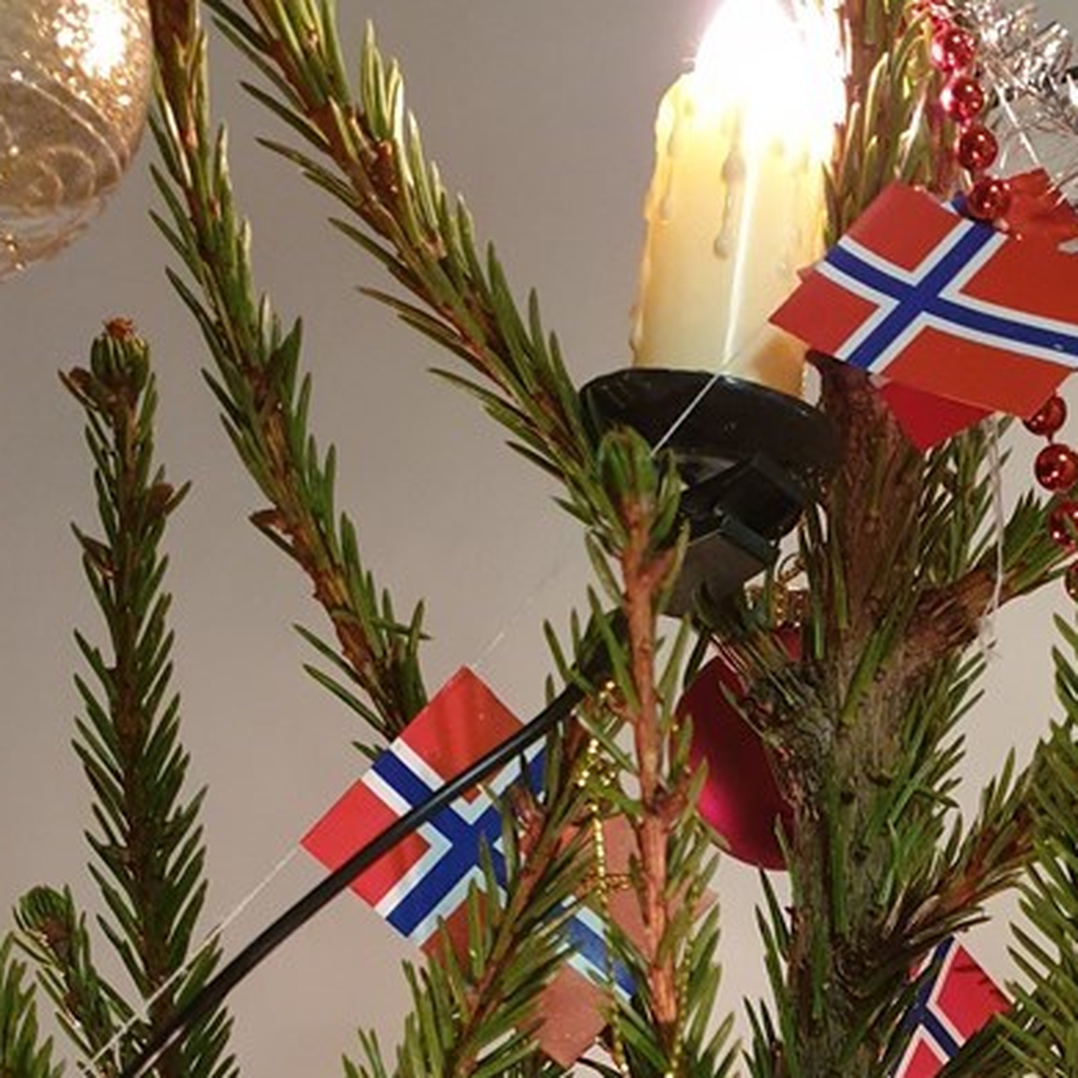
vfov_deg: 35.4
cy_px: 780
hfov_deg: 34.4
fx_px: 1656
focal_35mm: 47
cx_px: 937
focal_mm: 4.3
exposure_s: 1/20
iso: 320
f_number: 1.5
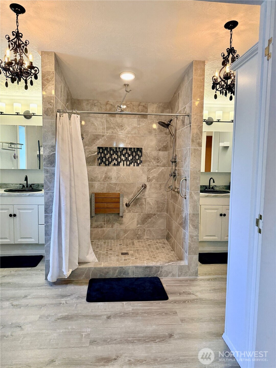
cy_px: 184
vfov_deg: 71.6
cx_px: 138
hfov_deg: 56.8
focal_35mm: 24
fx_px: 255
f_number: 1.78
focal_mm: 6.76
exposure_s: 1/137
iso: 200
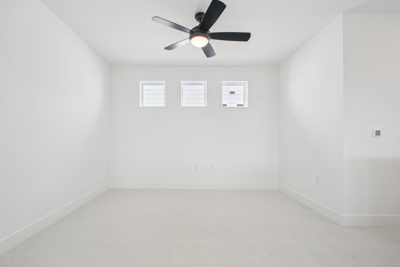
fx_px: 167
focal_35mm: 15
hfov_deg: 100.4
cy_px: 134
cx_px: 200
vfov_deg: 77.3
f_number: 8
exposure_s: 1/125
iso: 400
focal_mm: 10
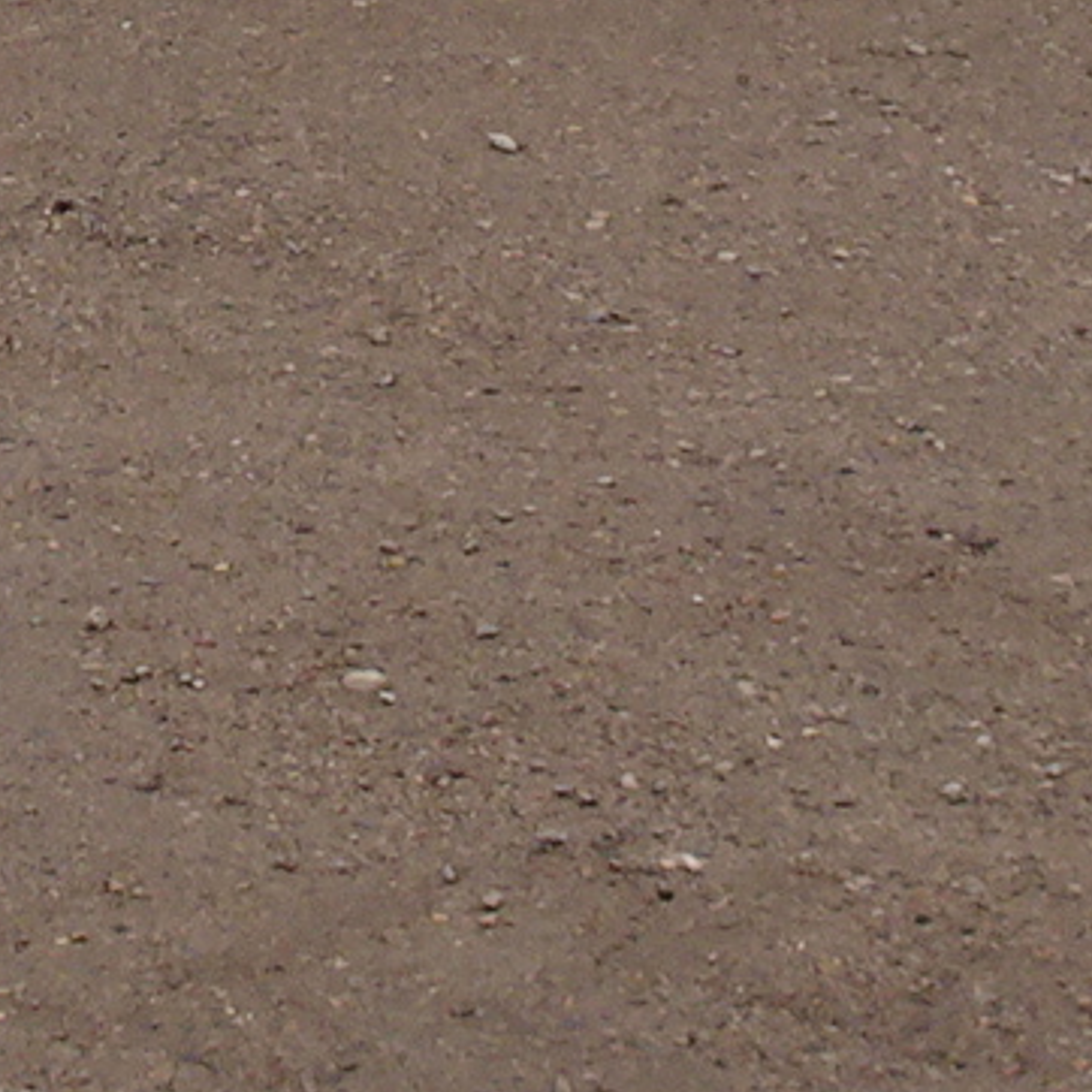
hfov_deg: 11.2
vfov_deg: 10.7
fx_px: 5425
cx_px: -386
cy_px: -941
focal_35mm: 152
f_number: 3.5
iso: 80
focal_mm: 4.1
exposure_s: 1/60
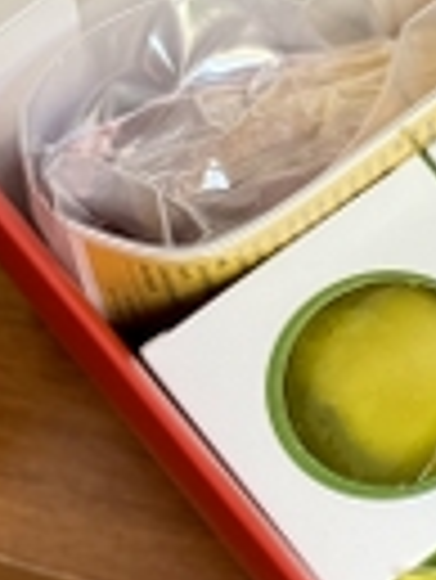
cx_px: 706
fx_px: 3001
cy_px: 274
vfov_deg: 11.0
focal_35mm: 179
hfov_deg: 8.1
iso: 100
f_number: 1.78
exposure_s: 1/121
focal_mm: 6.76
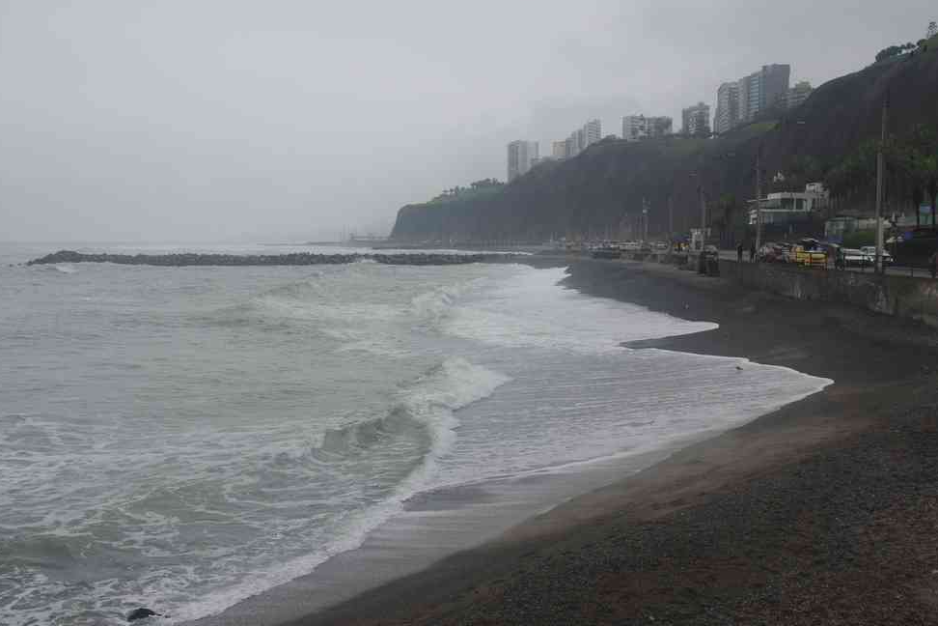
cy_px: 306
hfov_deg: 51.9
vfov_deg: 35.9
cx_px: 476
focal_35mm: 37
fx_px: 964
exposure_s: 1/125
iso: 200
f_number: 11
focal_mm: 24
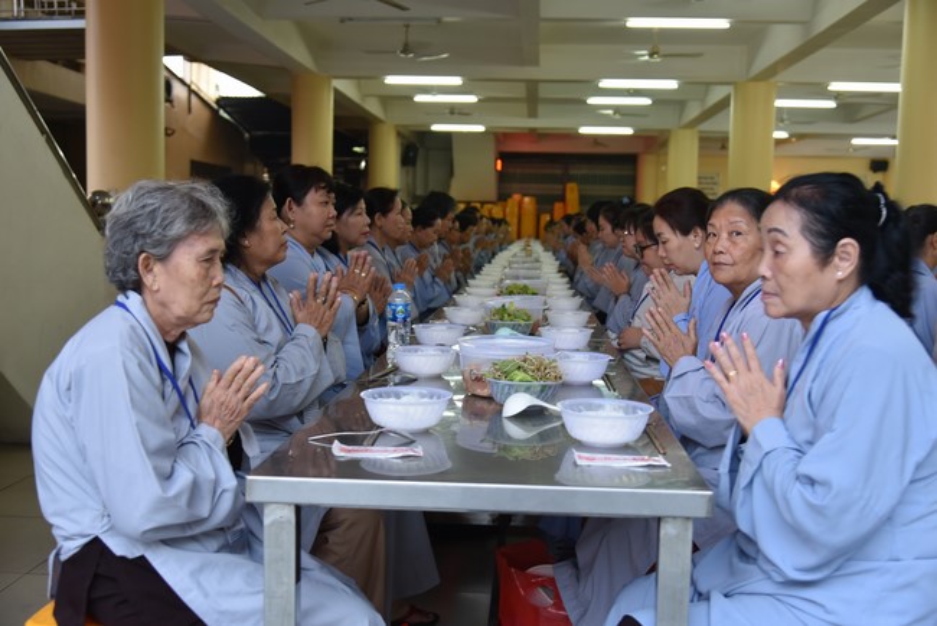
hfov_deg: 50.7
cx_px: 468
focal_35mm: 38
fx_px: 989
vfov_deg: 35.1
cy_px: 313
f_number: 4
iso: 640
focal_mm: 38
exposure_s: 1/40
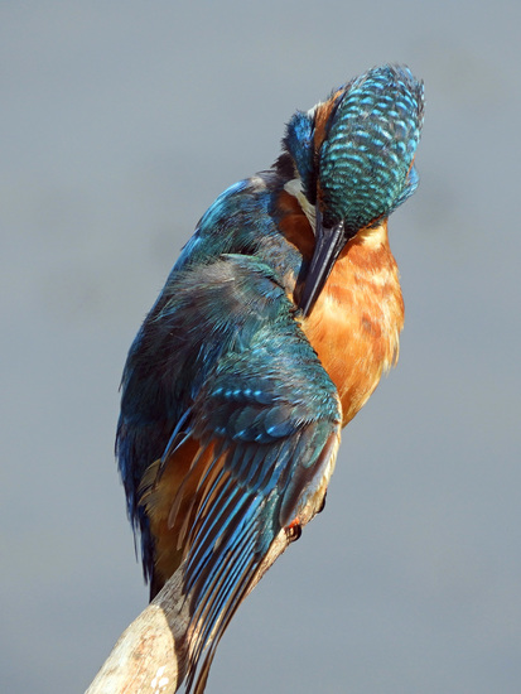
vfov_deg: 2.2
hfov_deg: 1.7
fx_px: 18047
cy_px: 347
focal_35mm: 900
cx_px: 260
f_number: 5.6
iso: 100
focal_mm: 161.2
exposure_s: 1/320
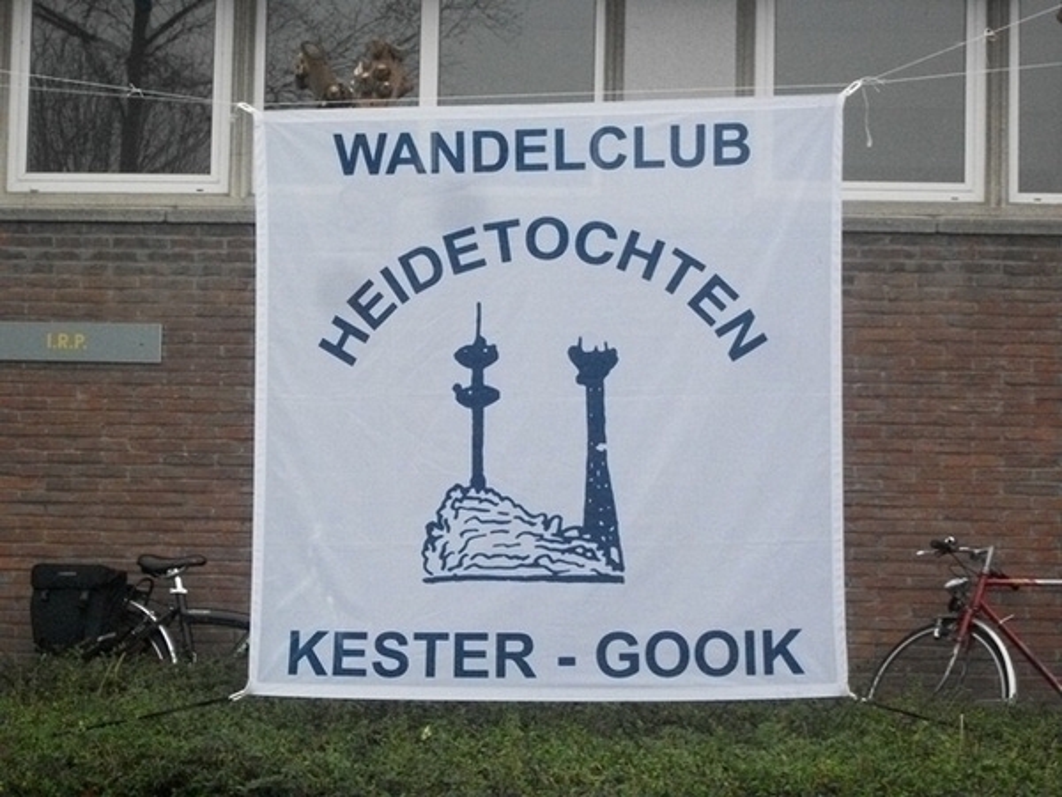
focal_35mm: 96
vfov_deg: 15.4
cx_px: 531
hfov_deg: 20.4
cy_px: 398
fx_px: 2945
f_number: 5.2
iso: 618
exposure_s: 1/250
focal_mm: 17.1
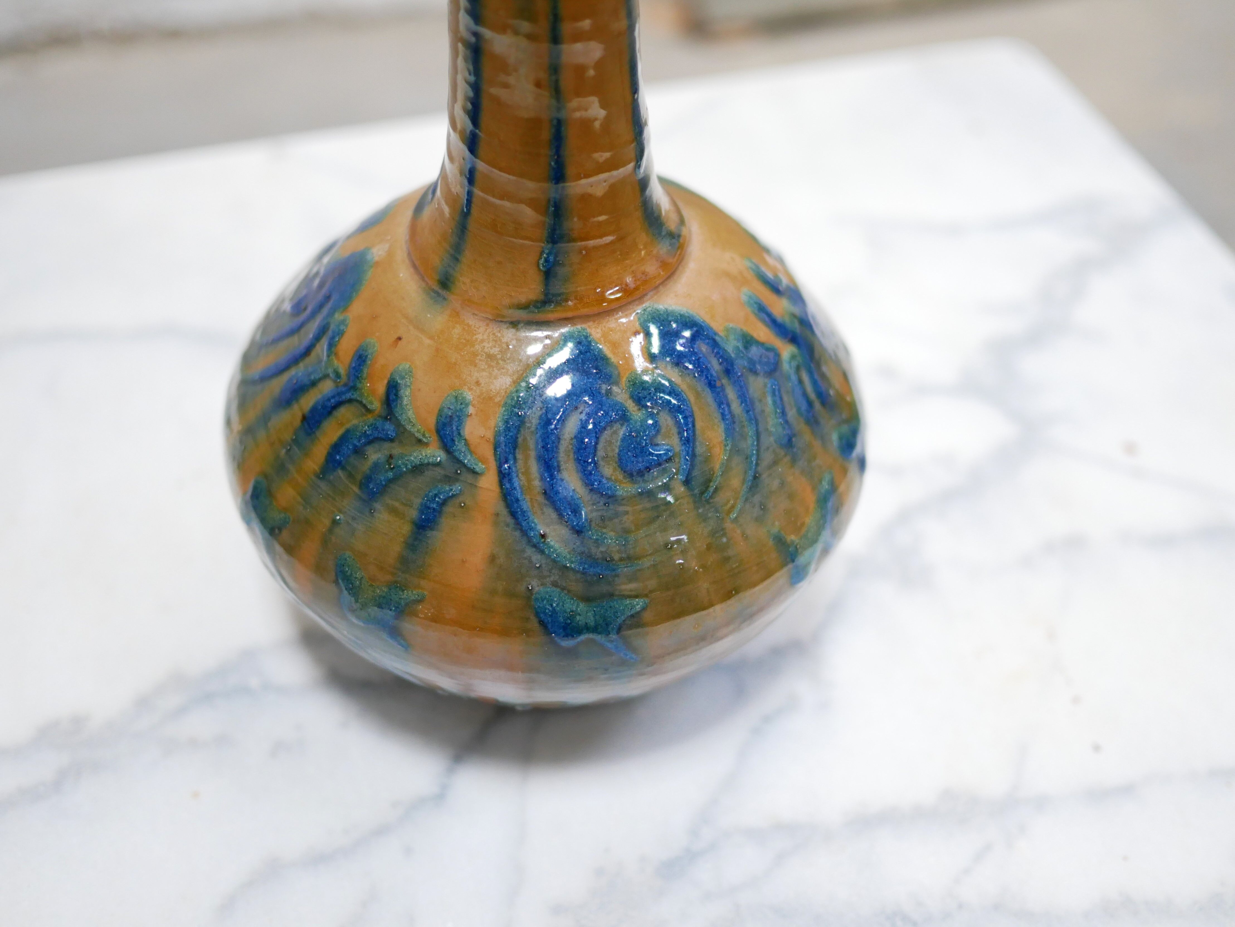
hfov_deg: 46.8
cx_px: 618
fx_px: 1428
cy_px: 464
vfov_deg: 36.0
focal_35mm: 40
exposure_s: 1/60
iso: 800
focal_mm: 20
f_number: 1.7
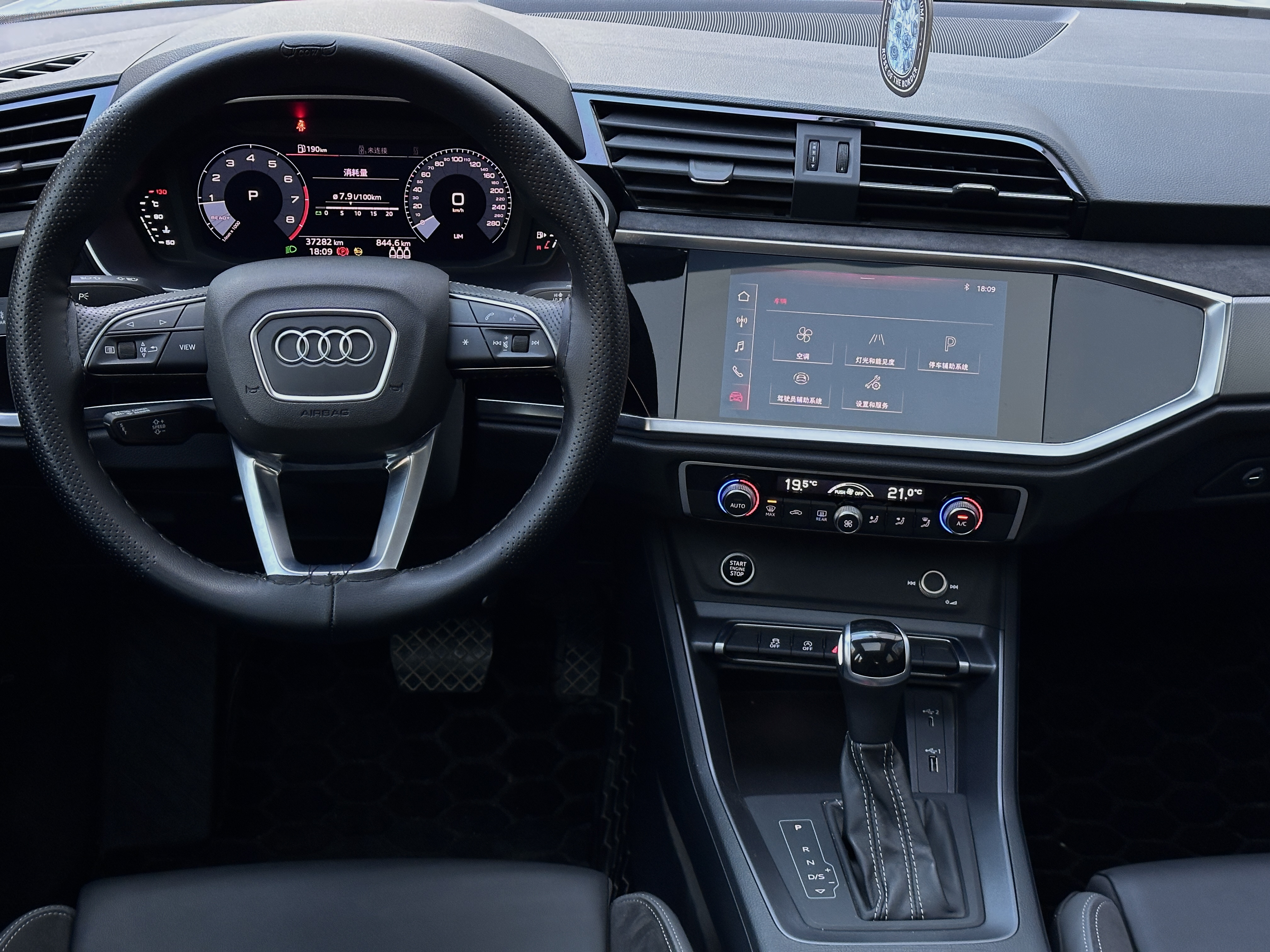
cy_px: 476
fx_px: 1761
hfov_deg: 39.7
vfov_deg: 30.3
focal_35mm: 48
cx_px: 635
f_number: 1.78
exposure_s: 1/52
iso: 160
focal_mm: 6.86
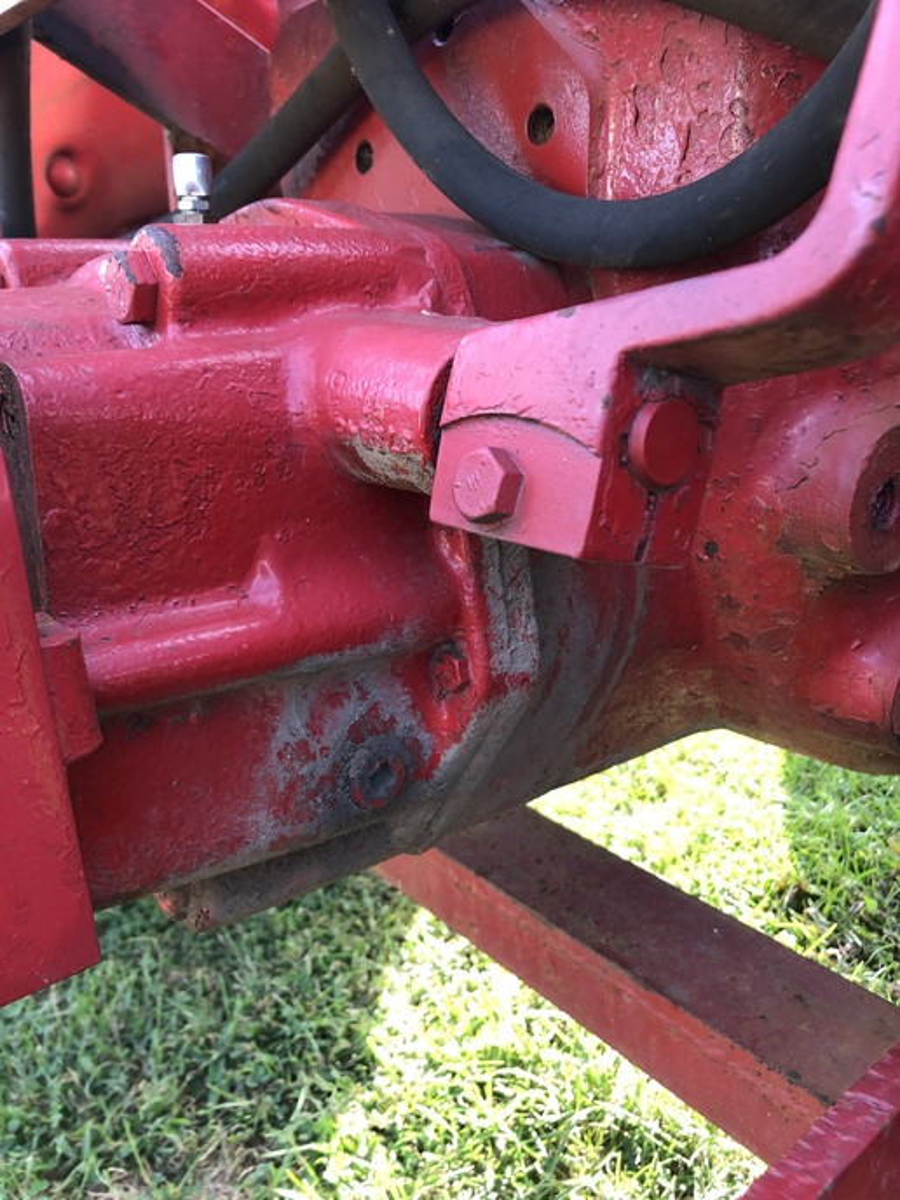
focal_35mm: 28
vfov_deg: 63.4
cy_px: 600
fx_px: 971
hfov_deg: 49.7
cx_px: 450
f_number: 1.8
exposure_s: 1/30
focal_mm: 3.99
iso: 25
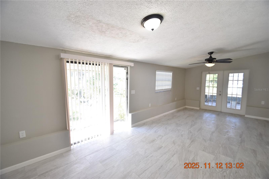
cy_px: 90
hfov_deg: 100.4
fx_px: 112
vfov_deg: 77.3
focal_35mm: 15
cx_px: 134
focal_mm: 10
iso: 800
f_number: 3.5
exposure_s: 1/180
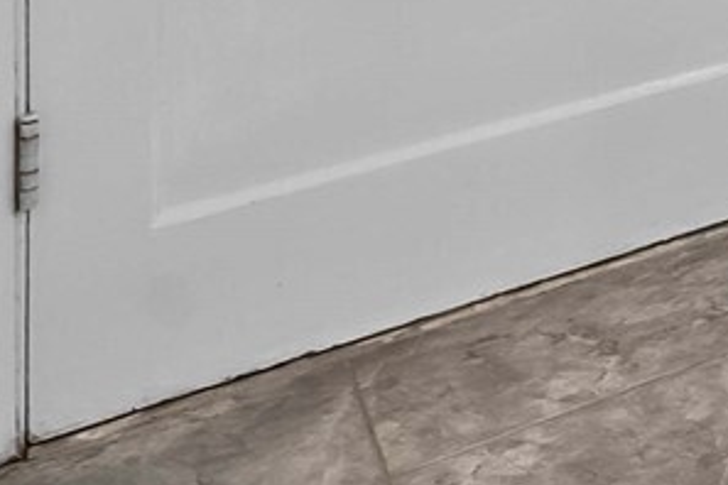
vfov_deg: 13.6
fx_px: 1618
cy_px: -590
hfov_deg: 14.0
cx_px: 1862
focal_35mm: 80
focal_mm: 14
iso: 1000
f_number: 7.1
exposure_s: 1/6
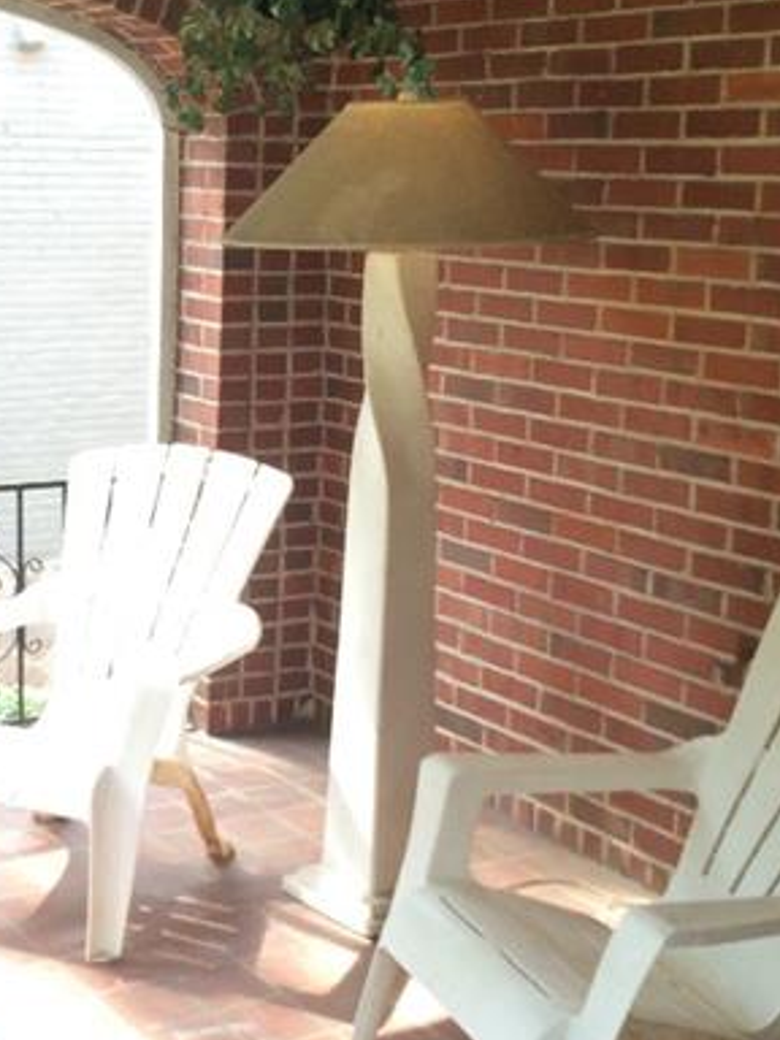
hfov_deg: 24.9
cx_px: 179
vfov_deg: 33.2
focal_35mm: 58
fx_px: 1743
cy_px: 485
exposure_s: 1/120
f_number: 2.2
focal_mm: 4.15
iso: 64
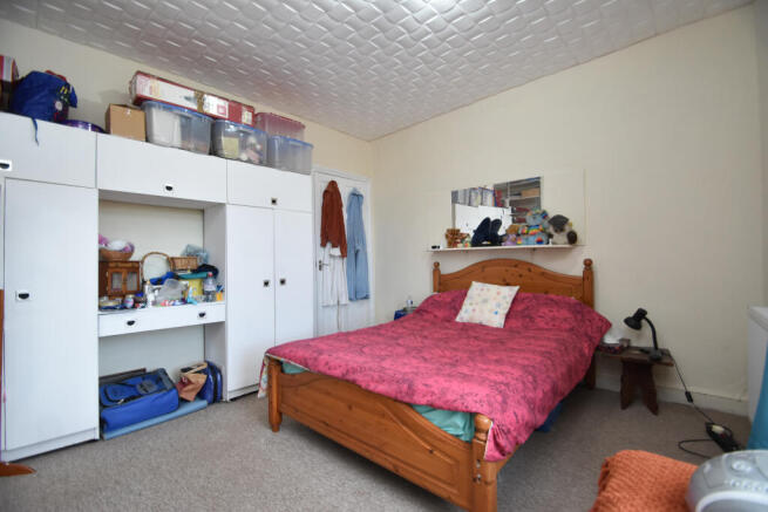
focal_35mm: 15
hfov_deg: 100.4
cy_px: 256
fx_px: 320
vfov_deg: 77.4
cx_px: 384
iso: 800
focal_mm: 10
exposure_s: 1/125
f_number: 3.5
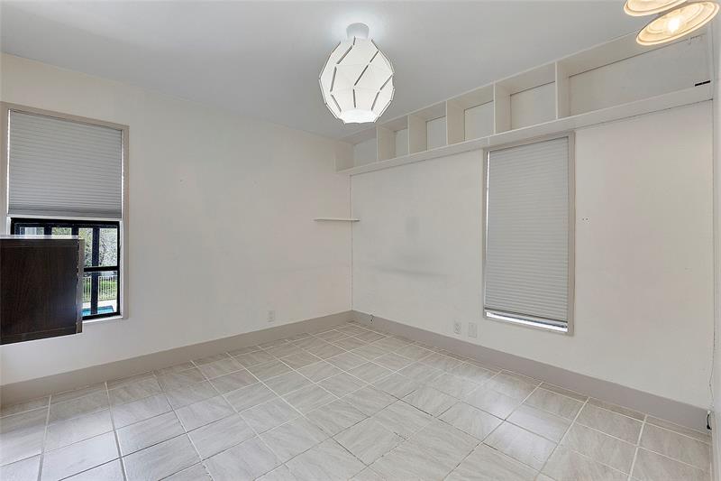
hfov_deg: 100.4
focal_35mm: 15
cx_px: 360
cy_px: 240
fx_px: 300
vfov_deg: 77.3
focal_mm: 10
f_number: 6.3
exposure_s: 1/25
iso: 200
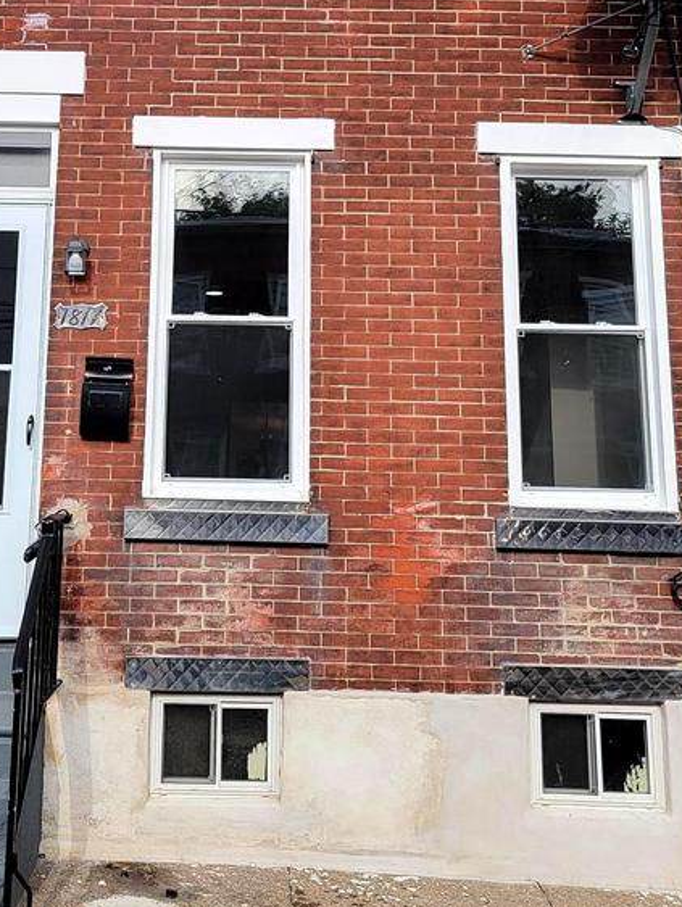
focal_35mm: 46
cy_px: 251
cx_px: 242
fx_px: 1207
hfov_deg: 31.4
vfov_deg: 40.3
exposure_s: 1/657
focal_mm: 6.7
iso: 16
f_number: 1.8
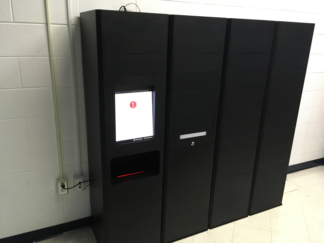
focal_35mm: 29
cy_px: 122
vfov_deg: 48.2
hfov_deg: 61.7
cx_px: 162
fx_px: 271
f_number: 2.2
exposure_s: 1/20
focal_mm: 4.15
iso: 200
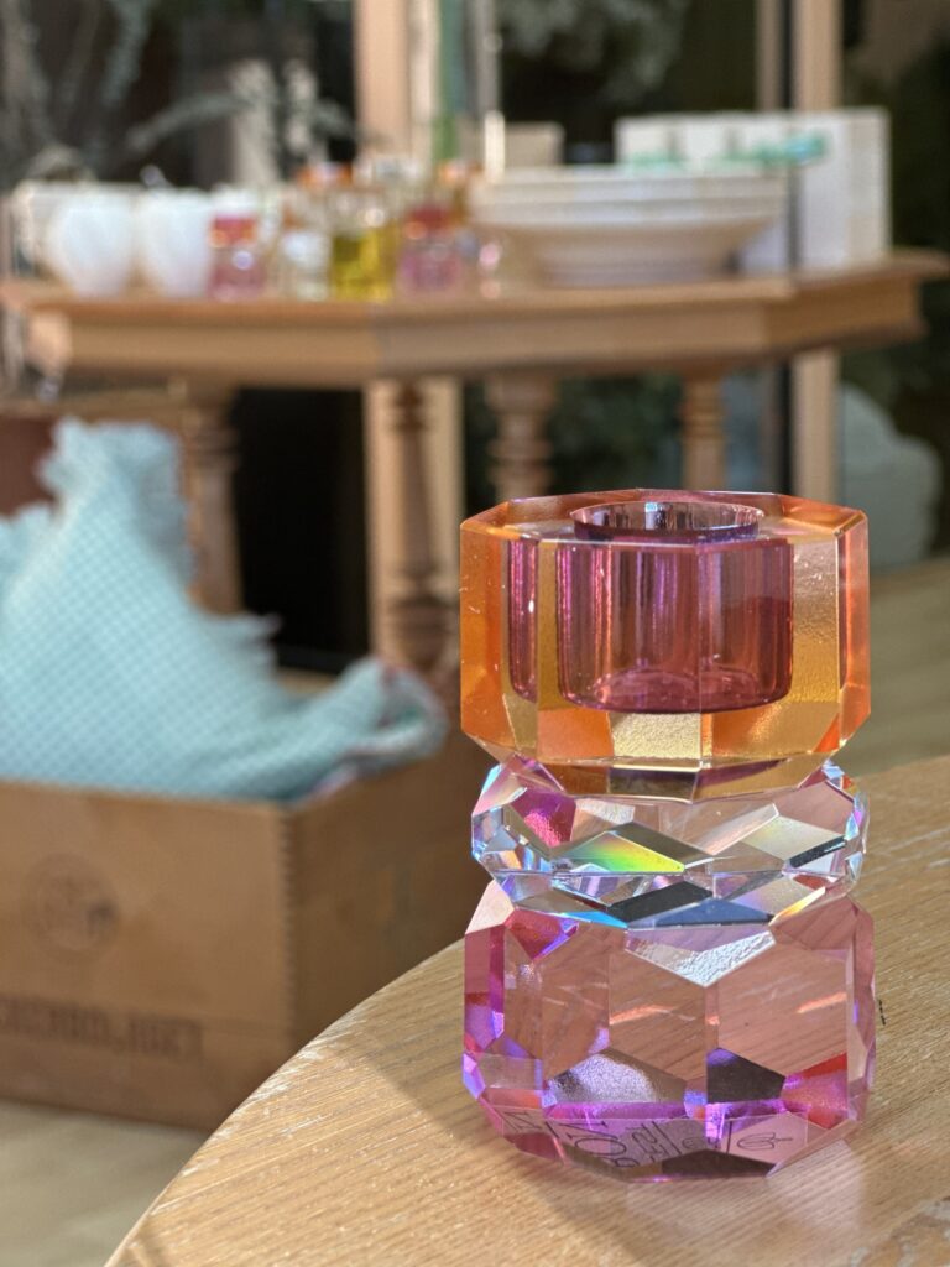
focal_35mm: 77
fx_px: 2818
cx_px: 475
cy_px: 634
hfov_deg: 19.1
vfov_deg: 25.3
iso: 125
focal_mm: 9
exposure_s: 1/100
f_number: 2.8
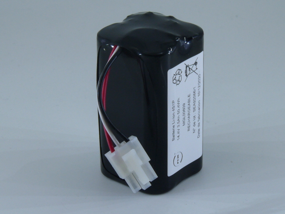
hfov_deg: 11.8
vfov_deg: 8.9
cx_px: 142
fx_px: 1375
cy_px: 107
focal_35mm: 167
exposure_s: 1/200
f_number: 4.5
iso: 100
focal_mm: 16.7
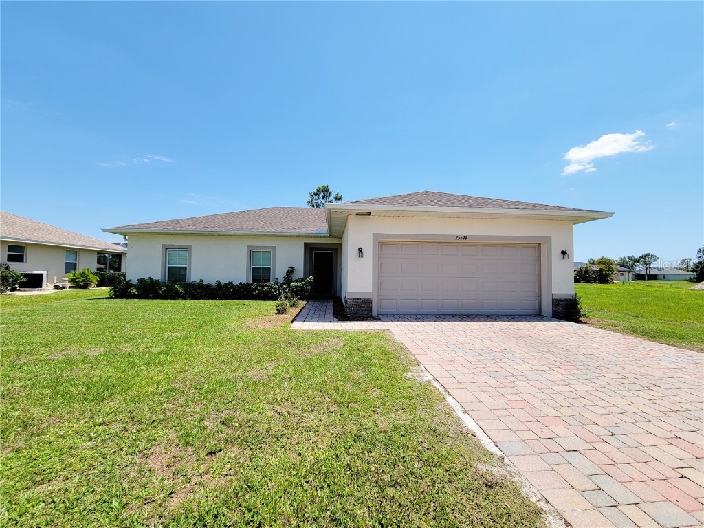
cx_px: 352
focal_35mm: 13
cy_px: 264
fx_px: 264
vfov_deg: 89.9
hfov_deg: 106.2
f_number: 2.2
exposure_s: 1/2000
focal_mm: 2.2
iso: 50
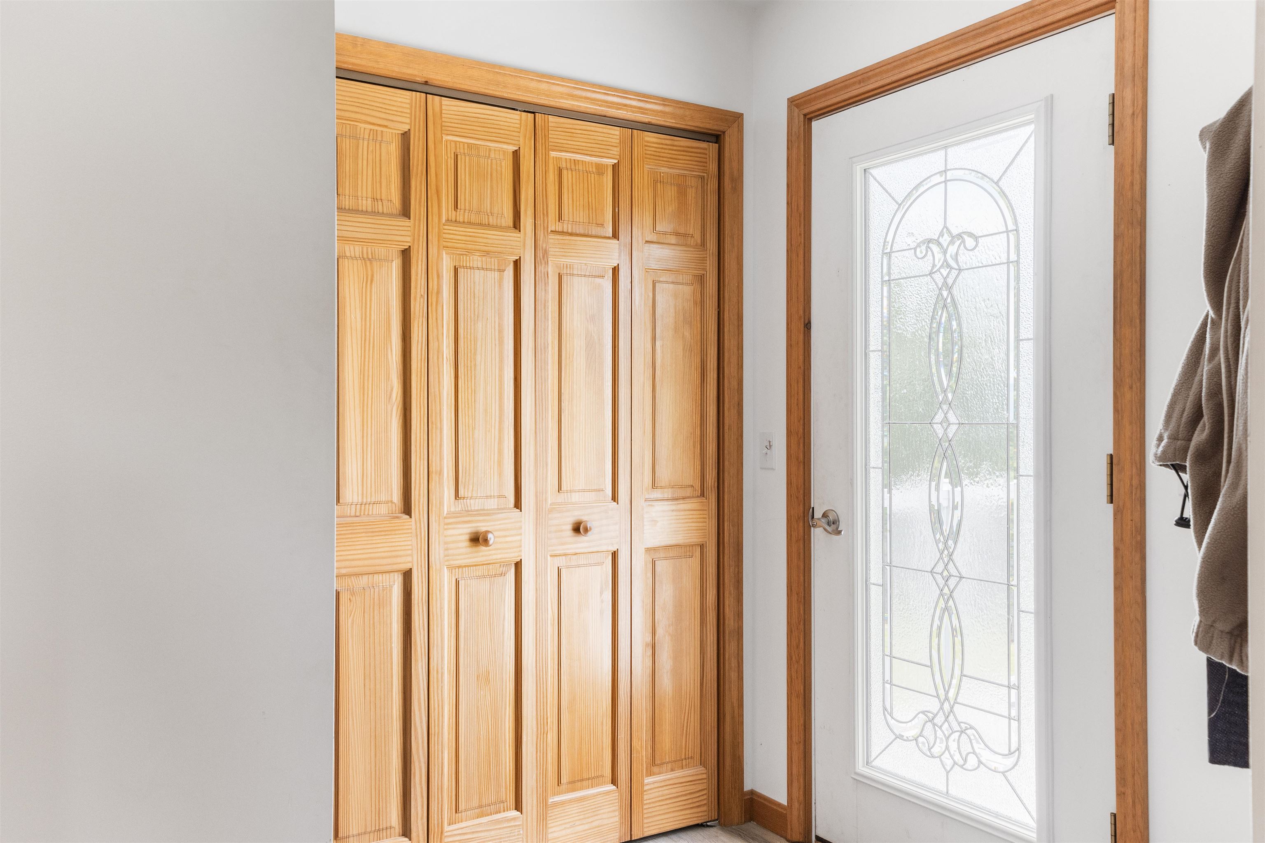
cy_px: 422
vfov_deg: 43.6
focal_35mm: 30
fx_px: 1054
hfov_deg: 61.9
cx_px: 632
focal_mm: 20
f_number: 8
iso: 100
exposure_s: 1/25
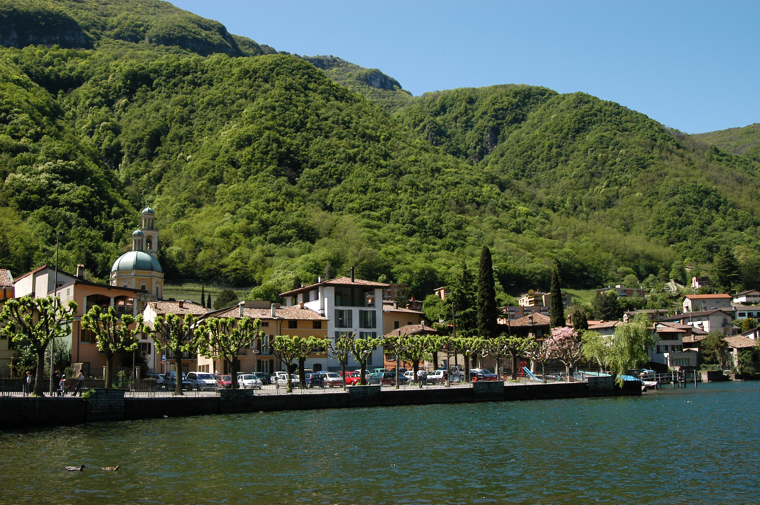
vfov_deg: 36.8
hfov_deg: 53.2
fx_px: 759
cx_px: 380
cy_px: 252
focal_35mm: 36
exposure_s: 1/320
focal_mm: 24
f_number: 9
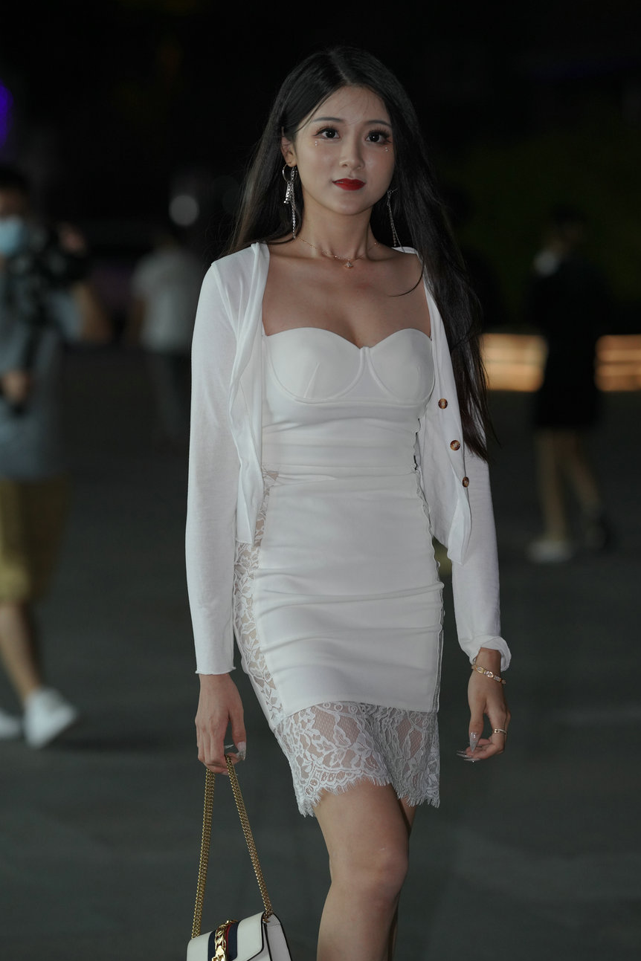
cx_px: 329
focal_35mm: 141
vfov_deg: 14.6
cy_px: 477
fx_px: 3766
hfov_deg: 9.7
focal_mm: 135
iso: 1250
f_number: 2.8
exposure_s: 1/320
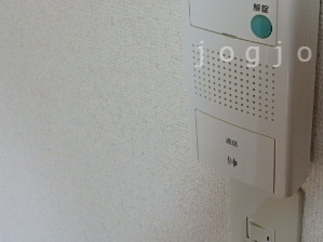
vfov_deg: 31.5
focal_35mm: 45
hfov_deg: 40.0
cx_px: 269
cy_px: 54
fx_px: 420
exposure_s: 1/30
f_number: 3.5
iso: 200
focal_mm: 3.7
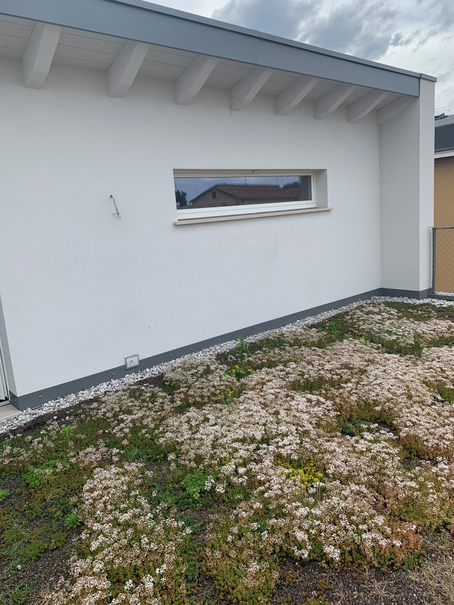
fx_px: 455
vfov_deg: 67.3
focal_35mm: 26
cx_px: 227
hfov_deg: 53.1
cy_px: 302
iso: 25
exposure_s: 1/1560
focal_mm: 4.25
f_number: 1.8
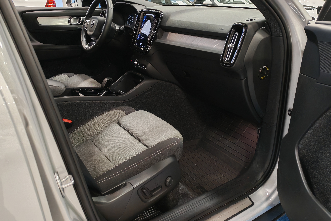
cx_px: 165
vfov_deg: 41.1
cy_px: 102
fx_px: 294
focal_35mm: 32
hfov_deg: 58.7
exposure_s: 1/100
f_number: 1.9
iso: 762
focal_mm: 6.12
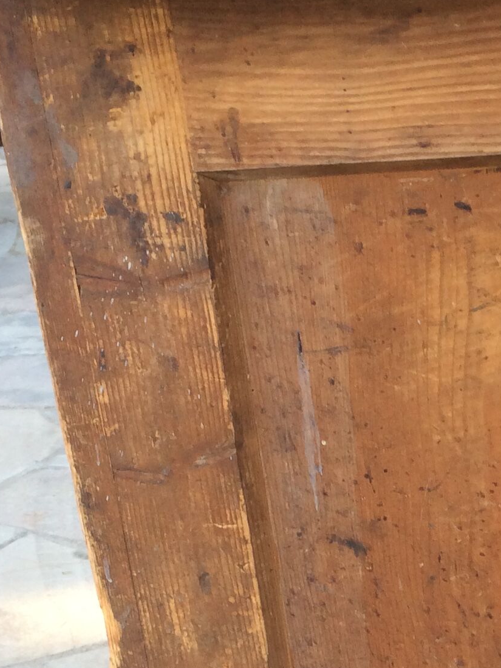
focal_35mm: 86
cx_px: 553
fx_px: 1661
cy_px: 647
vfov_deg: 22.0
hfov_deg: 16.6
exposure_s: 1/100
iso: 50
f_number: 2.2
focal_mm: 4.15
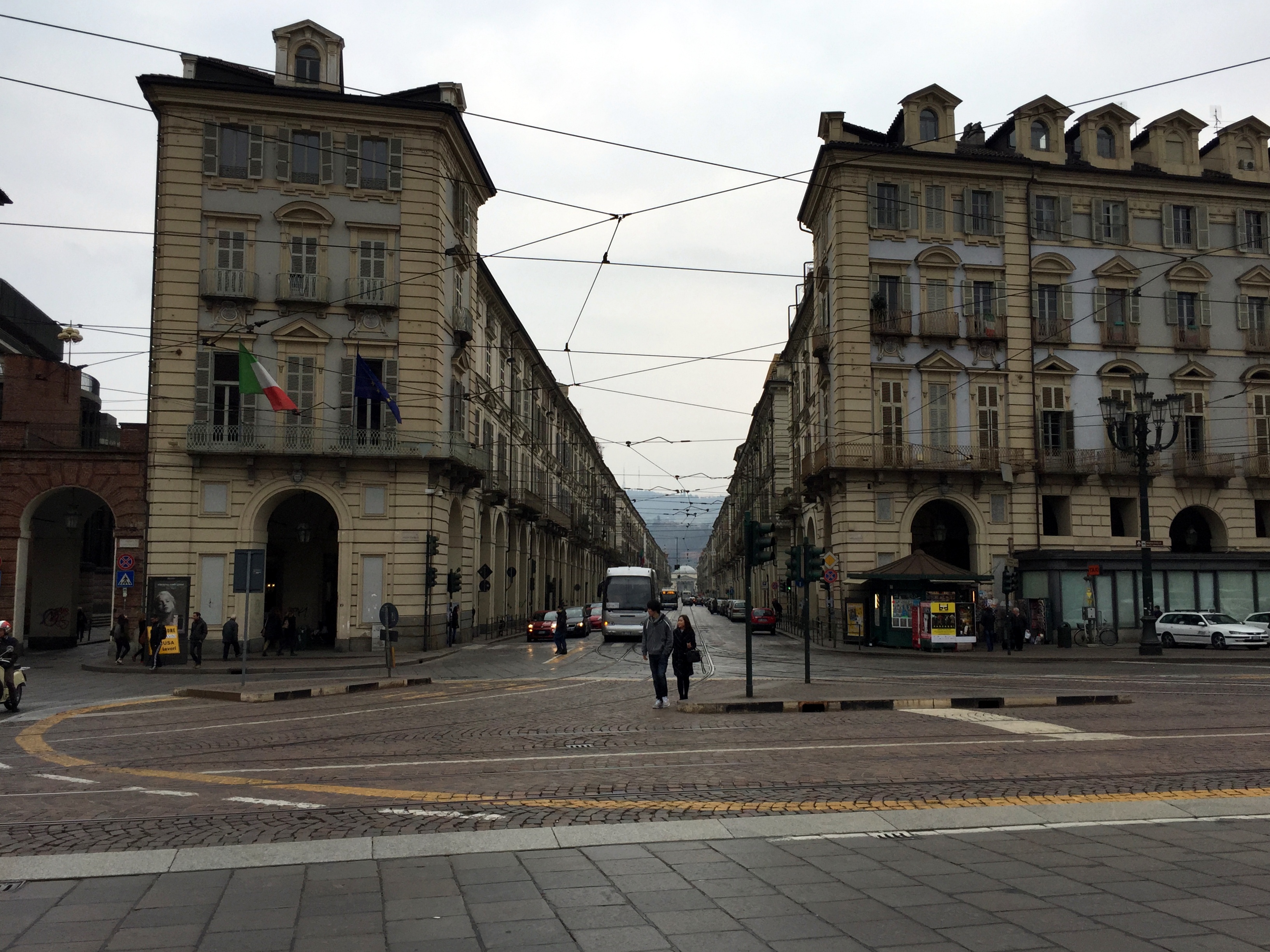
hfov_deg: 61.7
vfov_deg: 48.2
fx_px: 1064
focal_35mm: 29
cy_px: 476
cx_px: 635
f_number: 2.2
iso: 32
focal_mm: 4.15
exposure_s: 1/1236
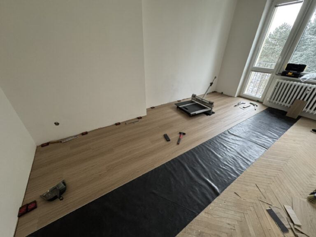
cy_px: 118
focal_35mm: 14
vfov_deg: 85.7
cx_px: 158
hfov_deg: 102.1
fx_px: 128
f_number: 2.2
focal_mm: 2.22
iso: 320
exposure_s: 1/99
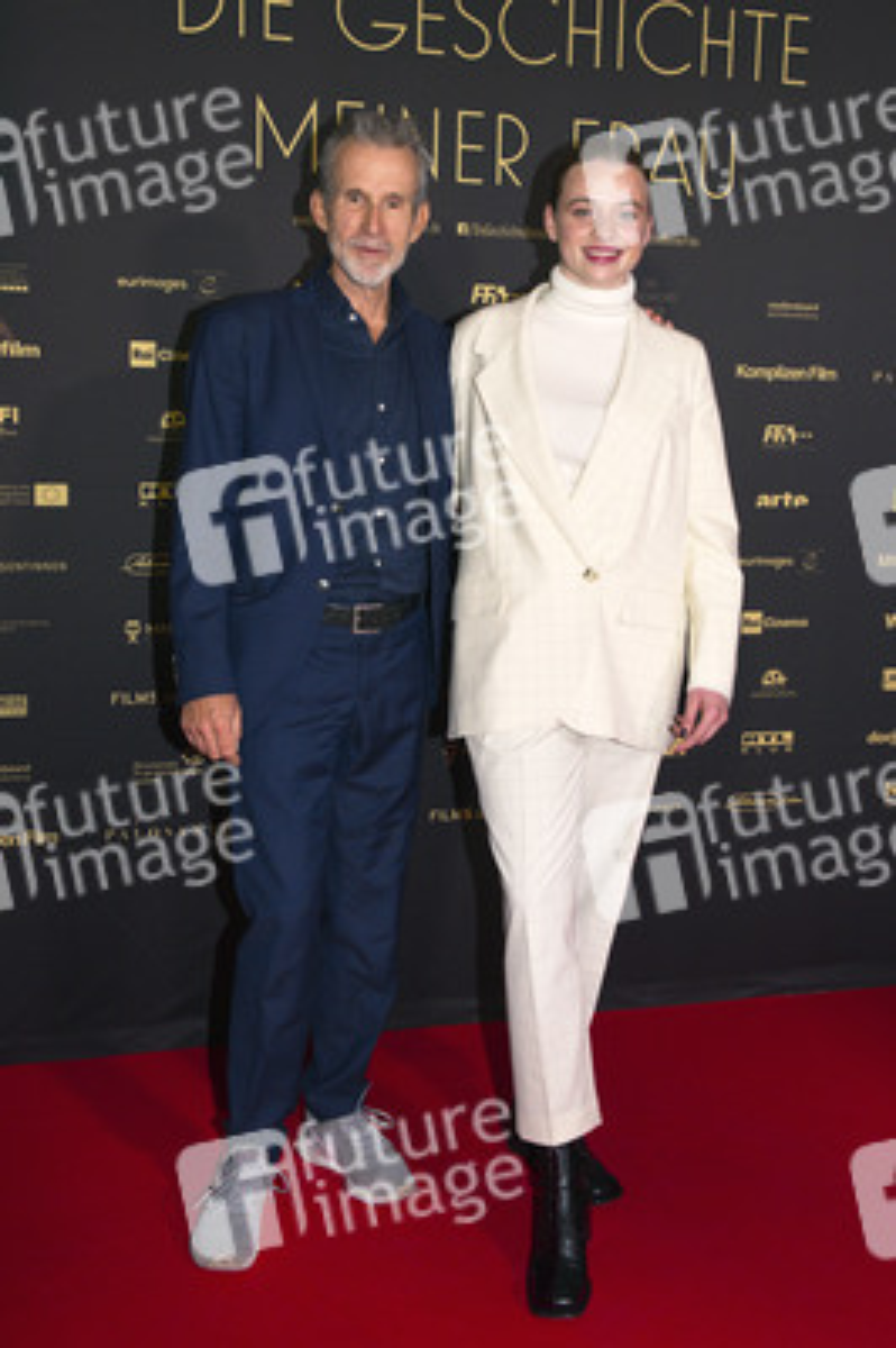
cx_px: 448
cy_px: 674
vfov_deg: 58.8
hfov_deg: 41.0
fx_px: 1197
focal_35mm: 32
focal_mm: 32
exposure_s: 1/200
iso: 1600
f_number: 7.1
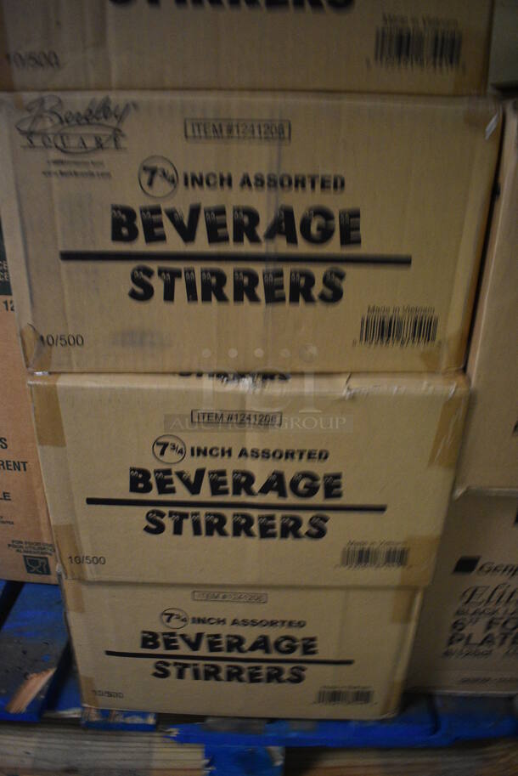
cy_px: 388
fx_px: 582
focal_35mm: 27
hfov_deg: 48.0
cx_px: 259
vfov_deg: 67.3
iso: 3200
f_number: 3.5
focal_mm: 18
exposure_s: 1/10
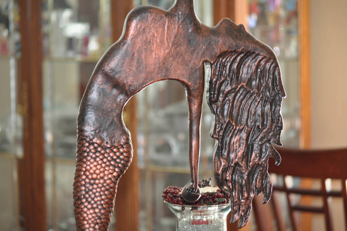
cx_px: 174
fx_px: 1415
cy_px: 116
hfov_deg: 14.0
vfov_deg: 9.3
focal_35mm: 147
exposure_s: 1/50
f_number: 4.5
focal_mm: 98
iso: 1000
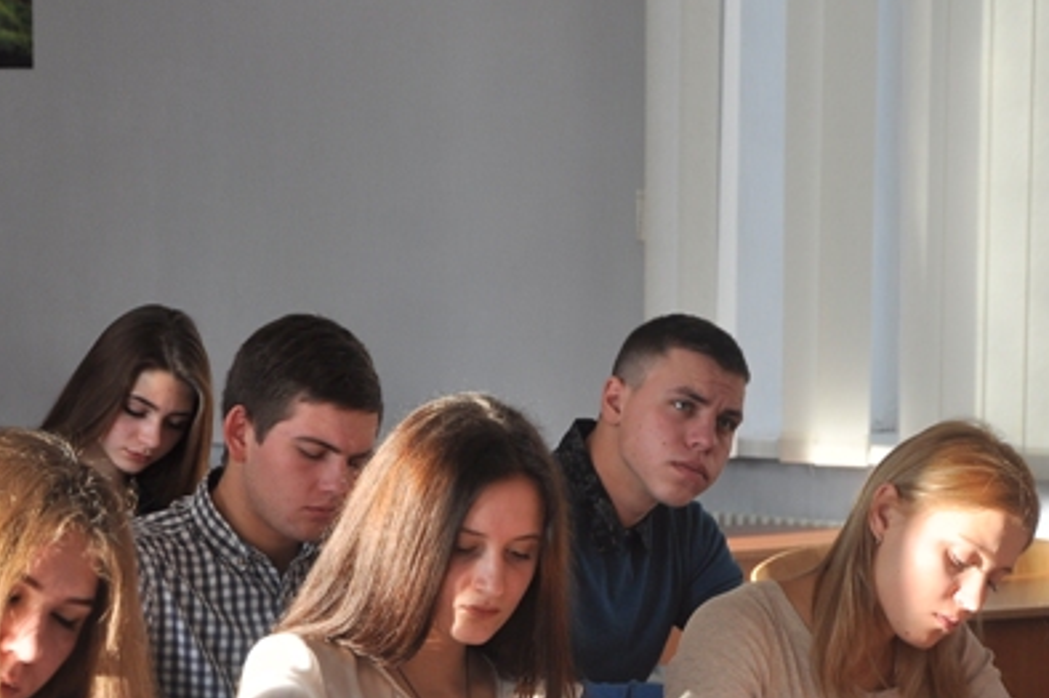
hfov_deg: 13.5
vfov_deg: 9.0
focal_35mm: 152
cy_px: 599
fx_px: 4425
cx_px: 602
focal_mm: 52
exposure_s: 1/160
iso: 250
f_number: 6.3
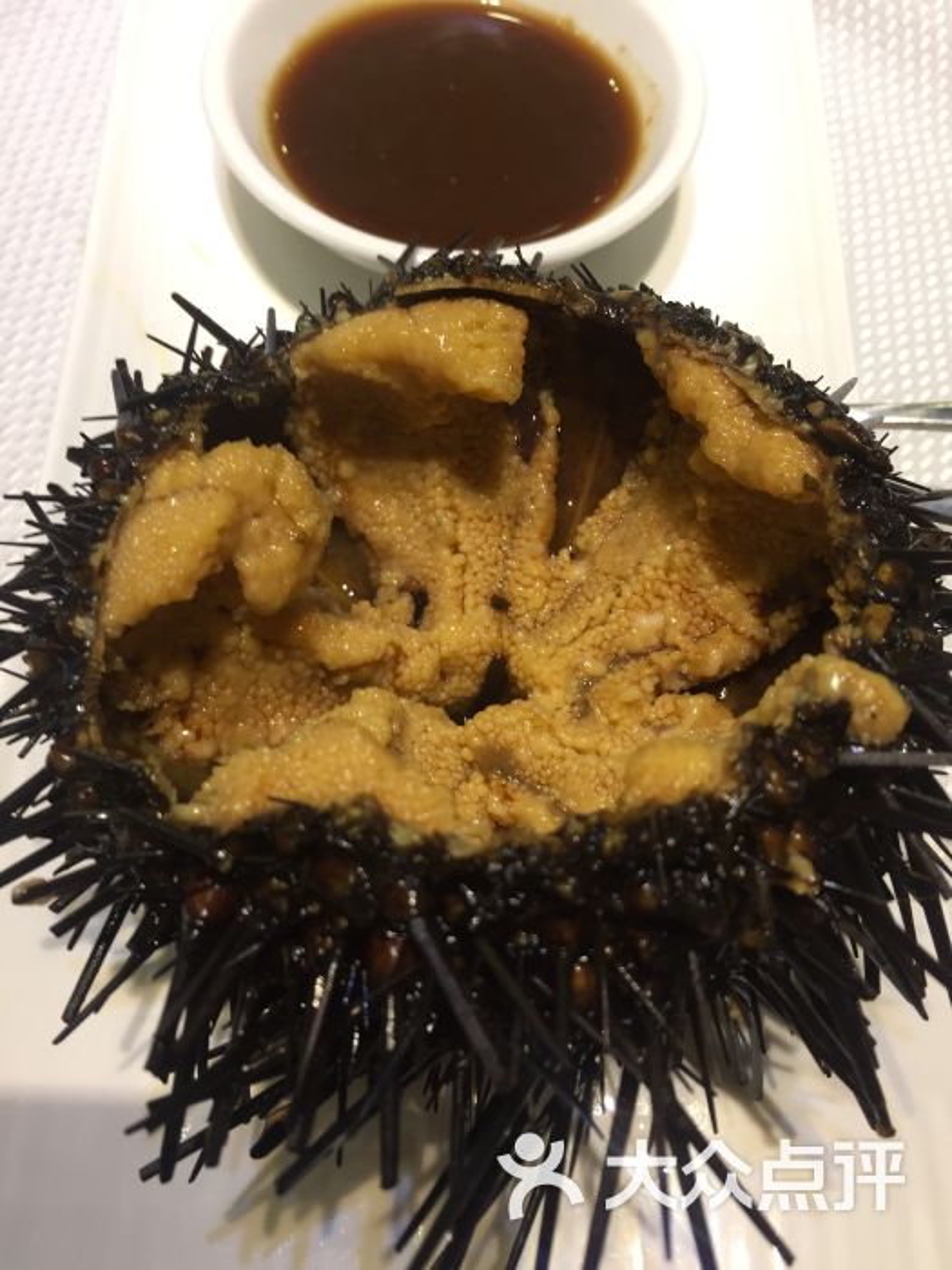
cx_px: 476
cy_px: 635
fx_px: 1063
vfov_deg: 61.7
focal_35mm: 29
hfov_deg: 48.2
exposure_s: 1/33
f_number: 2.2
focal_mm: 4.15
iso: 100
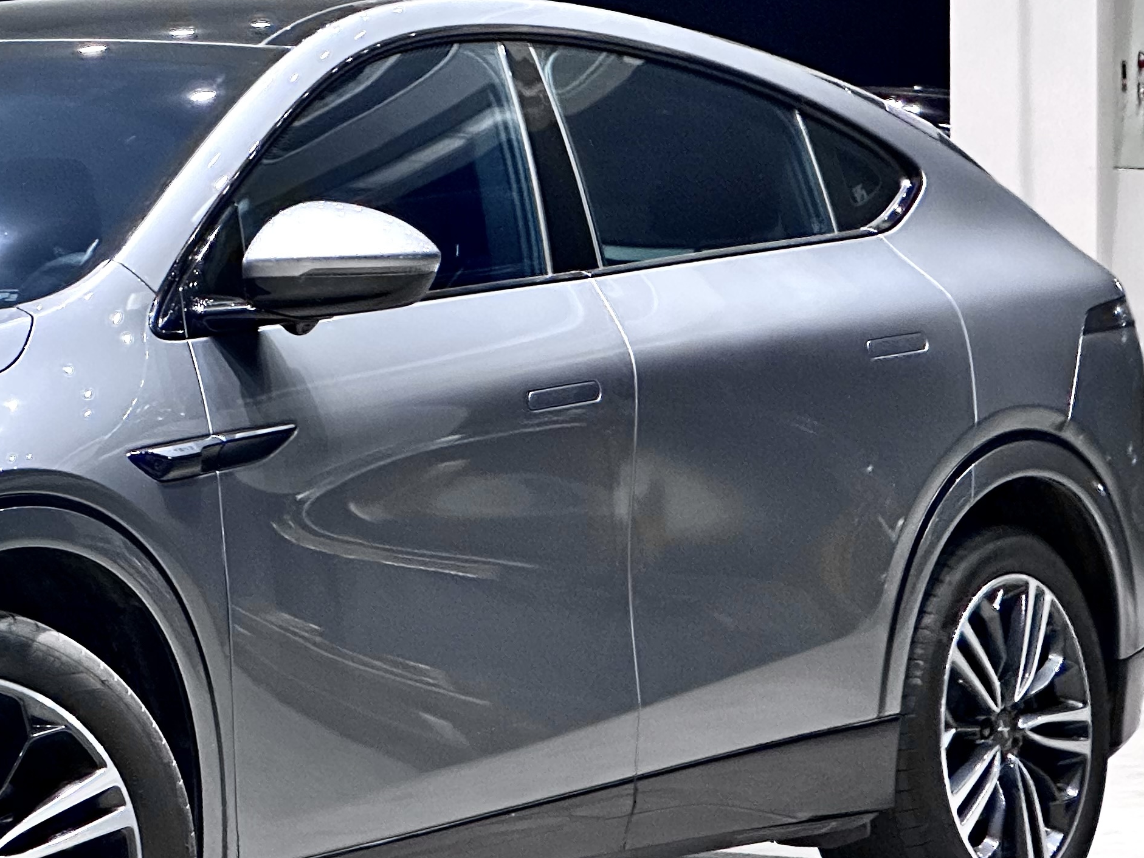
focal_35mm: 165
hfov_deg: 11.8
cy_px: 423
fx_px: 5452
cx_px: -55
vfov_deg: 9.0
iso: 1000
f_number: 2.8
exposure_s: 1/34
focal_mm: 9
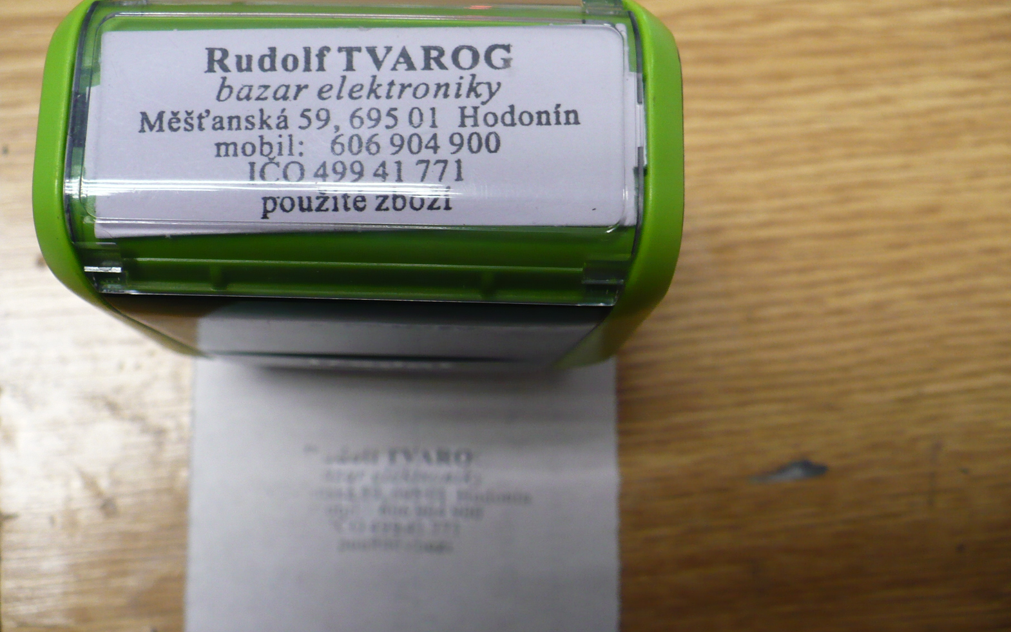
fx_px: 1102
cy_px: 308
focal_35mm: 40
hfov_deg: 49.3
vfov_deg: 32.0
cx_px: 512
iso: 200
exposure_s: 1/20
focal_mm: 6.1
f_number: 2.8
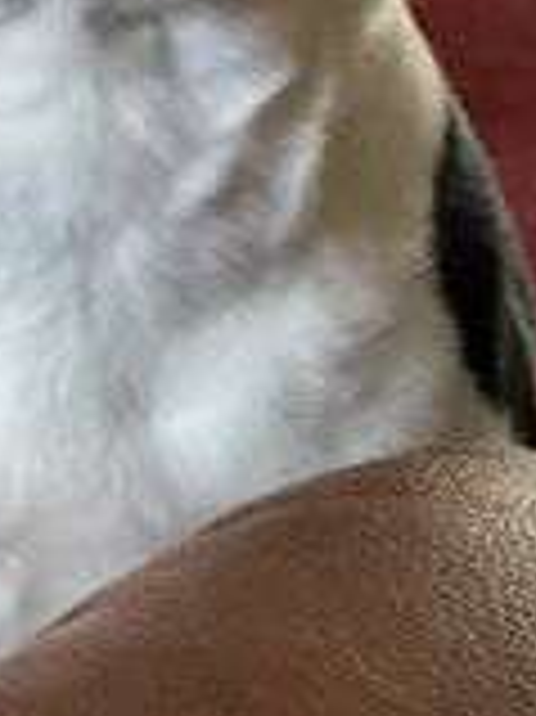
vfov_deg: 16.8
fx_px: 2419
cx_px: 365
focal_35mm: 117
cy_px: 194
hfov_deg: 12.6
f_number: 2.4
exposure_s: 1/30
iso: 500
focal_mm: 3.3
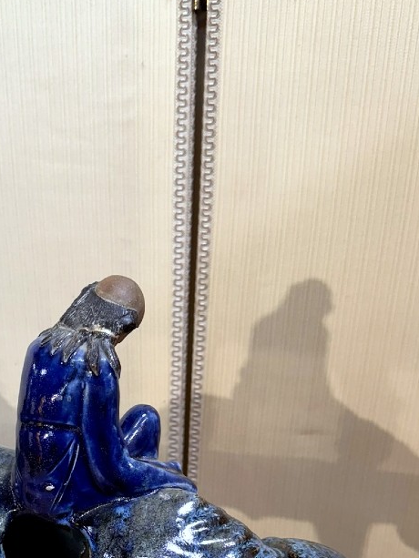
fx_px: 758
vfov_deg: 38.3
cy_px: 478
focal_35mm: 47
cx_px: 94
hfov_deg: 30.3
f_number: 1.78
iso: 160
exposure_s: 1/100
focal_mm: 6.76
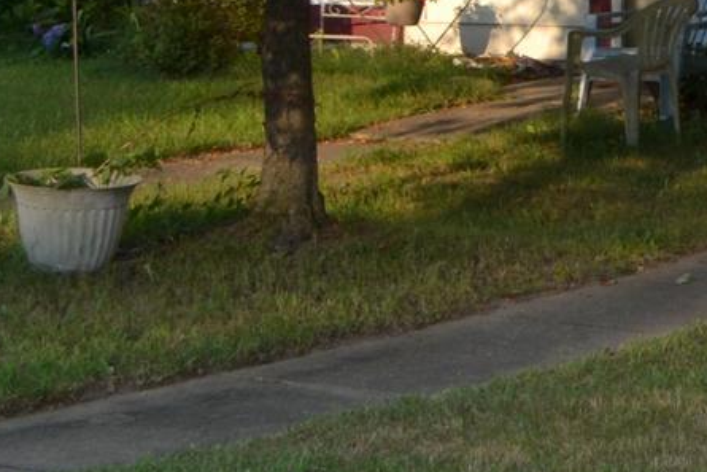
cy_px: -435
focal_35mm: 138
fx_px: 2711
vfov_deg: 9.4
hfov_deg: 12.6
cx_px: 1508
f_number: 5.6
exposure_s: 1/200
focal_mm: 20
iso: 100
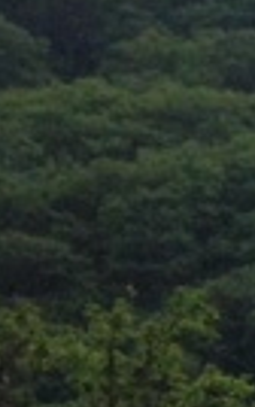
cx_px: 1955
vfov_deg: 5.8
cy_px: 538
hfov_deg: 3.0
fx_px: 3972
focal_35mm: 358
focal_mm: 4.28
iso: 50
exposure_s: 1/1890
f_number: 2.4
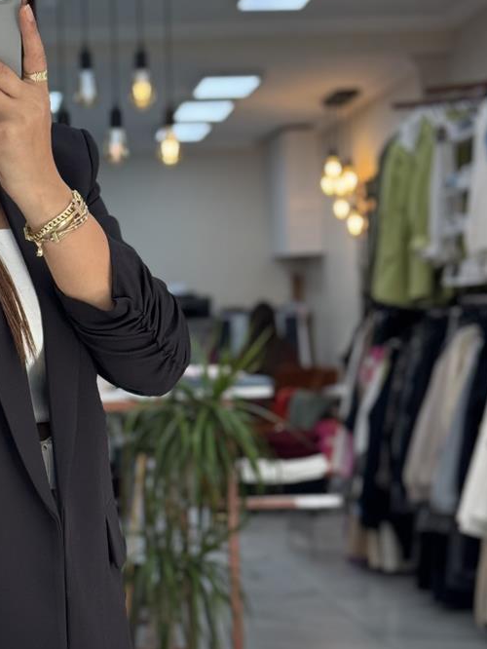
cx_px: 29
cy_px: 400
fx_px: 1800
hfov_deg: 15.2
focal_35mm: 96
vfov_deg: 20.4
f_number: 1.78
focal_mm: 6.76
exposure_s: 1/100
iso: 64
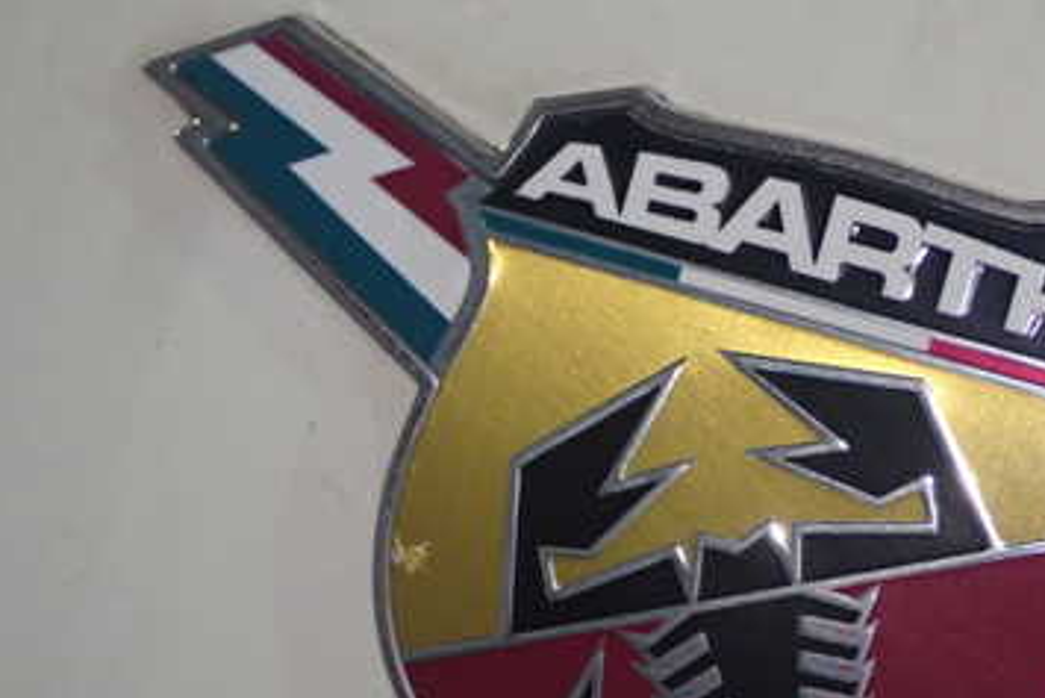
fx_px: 3165
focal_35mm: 109
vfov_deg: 12.5
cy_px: 565
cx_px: 733
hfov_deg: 18.7
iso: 500
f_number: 3.6
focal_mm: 11.09
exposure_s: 1/60
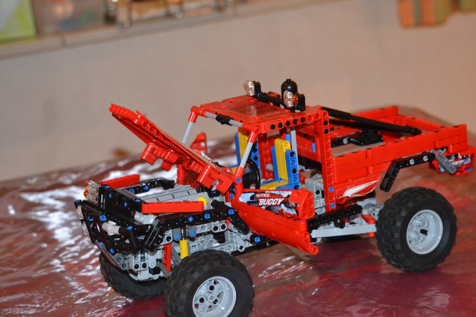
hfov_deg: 24.6
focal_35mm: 82
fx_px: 1091
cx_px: 238
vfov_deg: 16.6
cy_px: 158
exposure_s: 1/60
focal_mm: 55
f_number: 4.5
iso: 3200
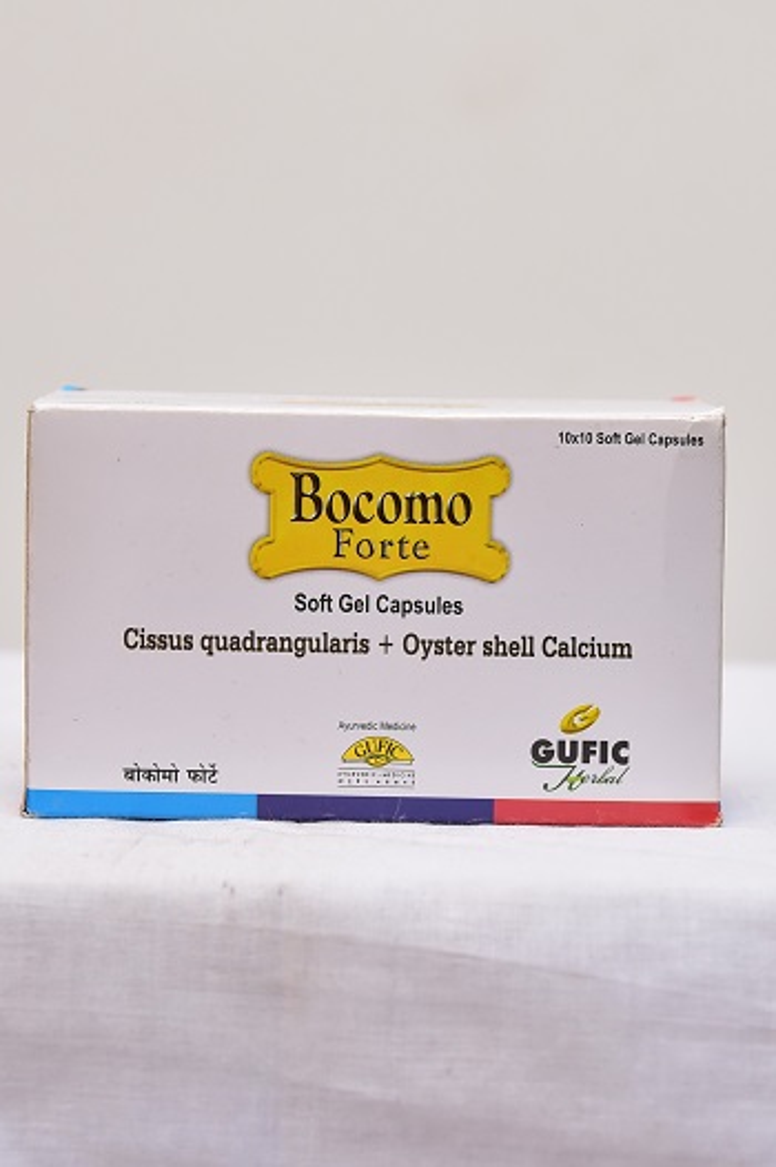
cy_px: 584
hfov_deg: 19.4
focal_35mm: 70
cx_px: 388
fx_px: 2266
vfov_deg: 28.9
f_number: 4.5
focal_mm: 70
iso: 1600
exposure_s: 1/125
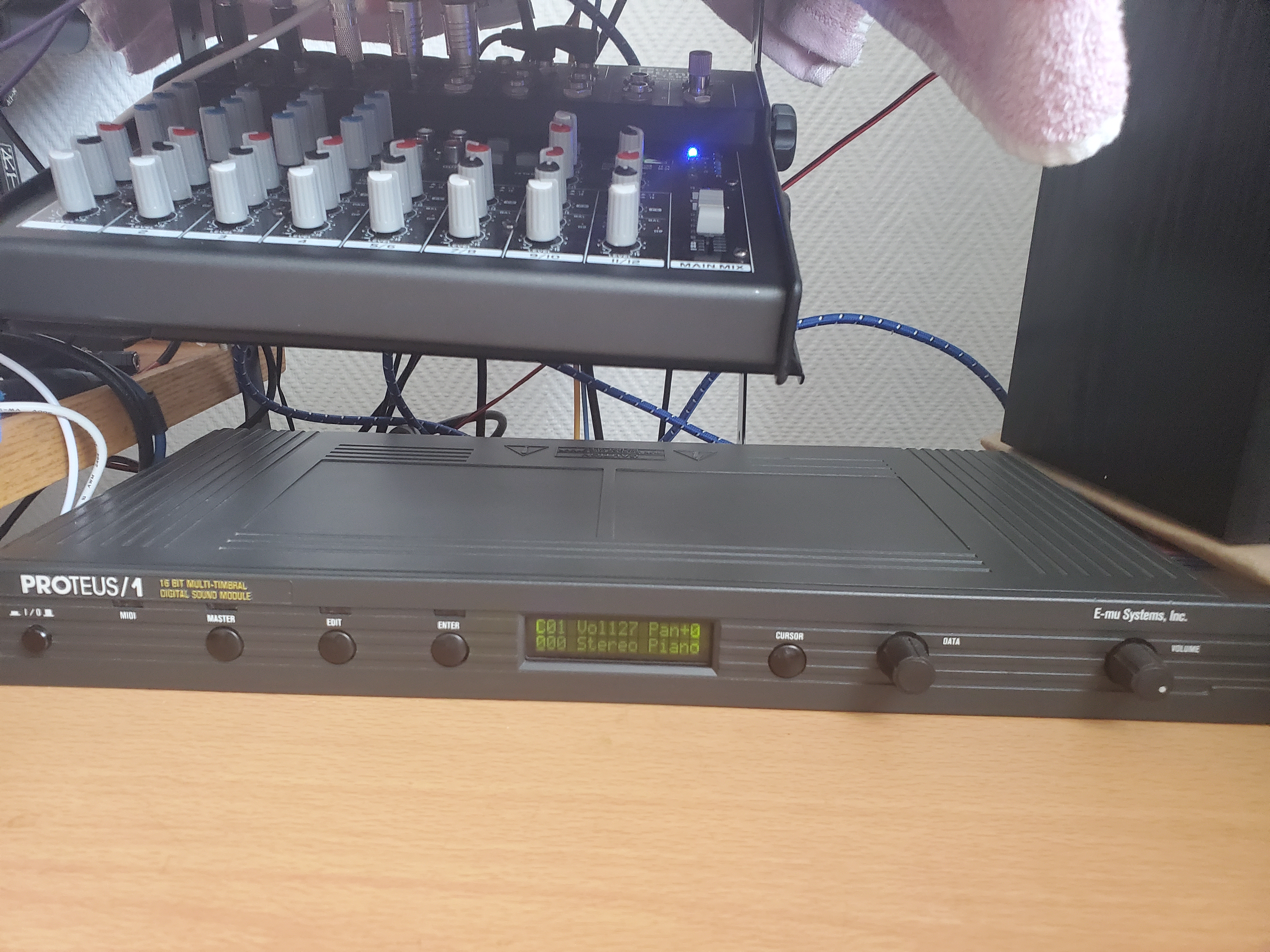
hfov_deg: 67.3
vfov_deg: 53.1
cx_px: 635
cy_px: 476
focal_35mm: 26
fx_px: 954
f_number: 2.4
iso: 640
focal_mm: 4.3
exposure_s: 1/50
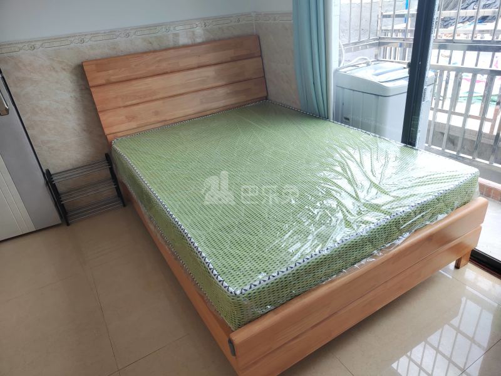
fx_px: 593
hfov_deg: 45.8
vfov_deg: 35.1
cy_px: 188
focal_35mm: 41
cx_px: 250
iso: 50
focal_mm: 5.59
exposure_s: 1/182
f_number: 1.88
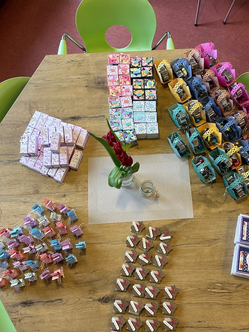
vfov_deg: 59.7
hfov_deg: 46.5
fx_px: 288
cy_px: 190
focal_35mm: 30
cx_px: 150
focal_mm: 6.86
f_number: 1.78
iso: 125
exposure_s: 1/50
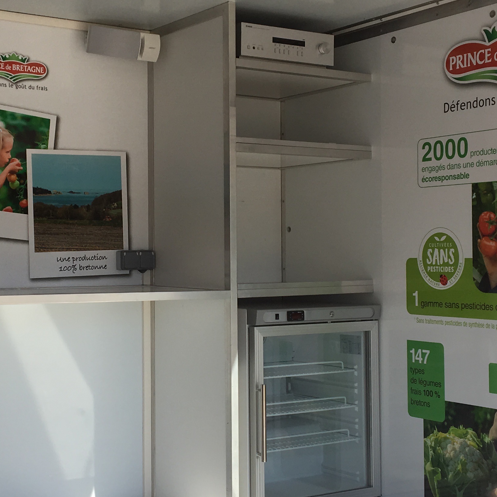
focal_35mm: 63
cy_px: 246
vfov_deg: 27.3
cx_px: 221
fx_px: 1023
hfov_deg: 27.3
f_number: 2.2
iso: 25
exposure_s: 1/746
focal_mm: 4.15
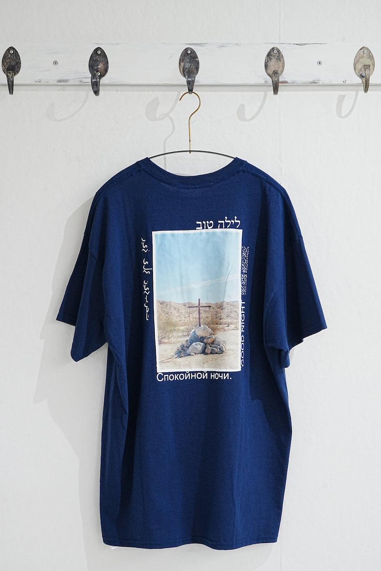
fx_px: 1000
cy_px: 286
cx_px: 190
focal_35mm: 63
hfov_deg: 21.6
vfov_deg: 31.9
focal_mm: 63
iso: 1600
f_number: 10
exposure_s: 1/30
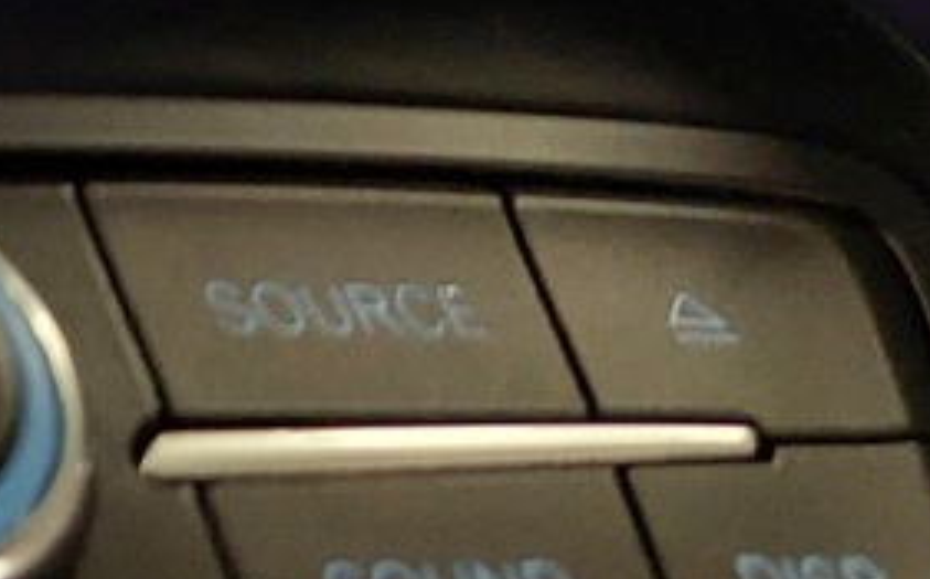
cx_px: -817
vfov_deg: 9.1
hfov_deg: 13.6
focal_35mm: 136
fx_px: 3444
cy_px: -529
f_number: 1.8
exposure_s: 1/50
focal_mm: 5.23
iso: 125
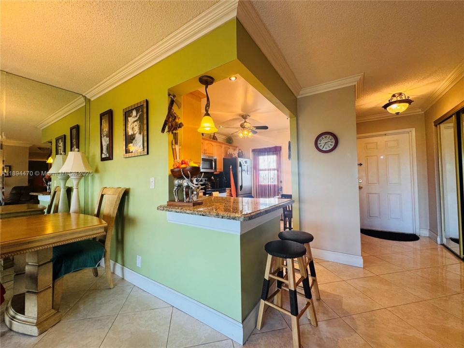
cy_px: 174
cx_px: 232
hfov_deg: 102.1
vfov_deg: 85.7
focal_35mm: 14
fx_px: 188
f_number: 2.2
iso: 160
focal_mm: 2.22
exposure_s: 1/120
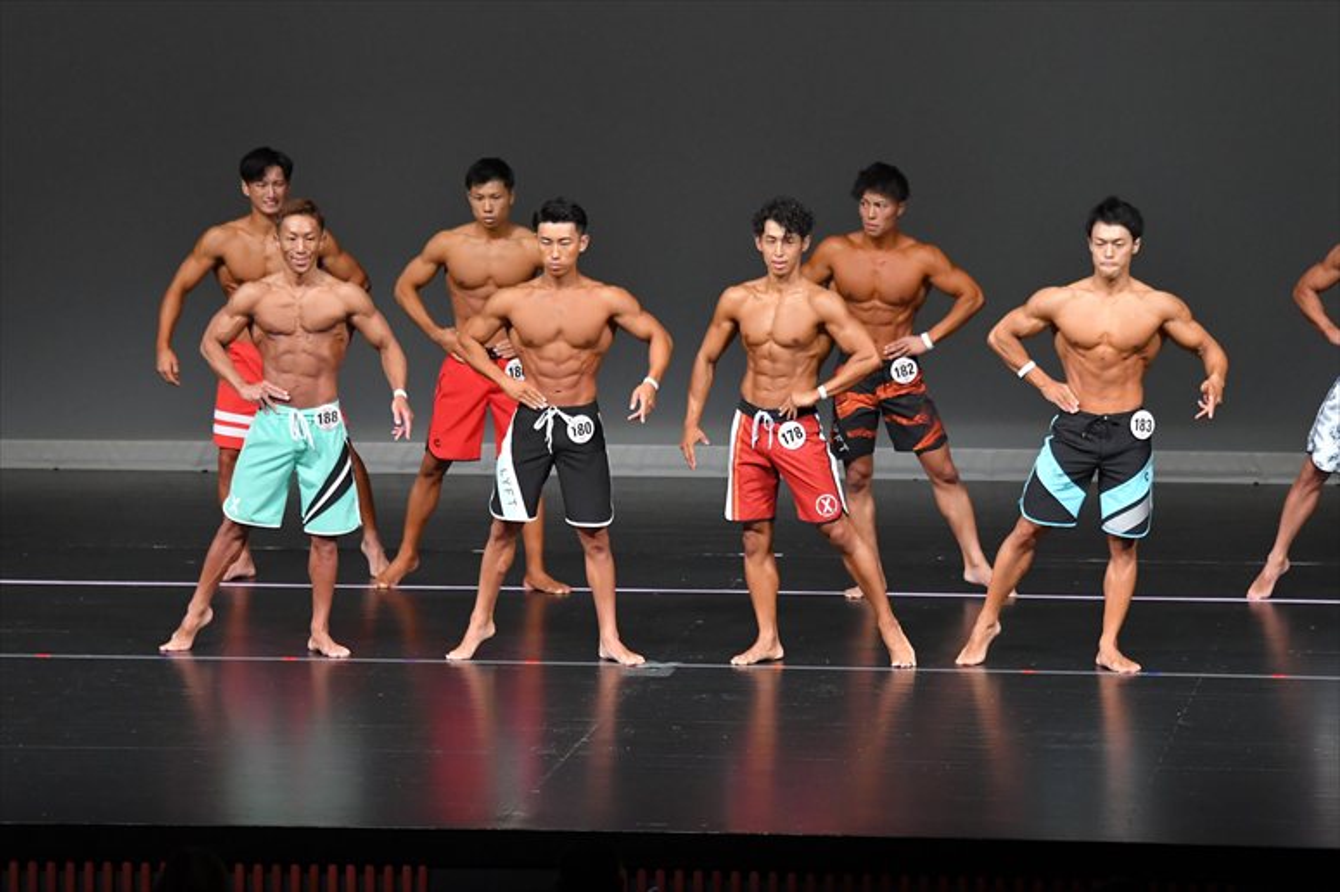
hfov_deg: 9.5
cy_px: 446
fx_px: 8073
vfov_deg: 6.3
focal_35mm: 217
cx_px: 670
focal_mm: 145
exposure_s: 1/400
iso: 4000
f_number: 5.6
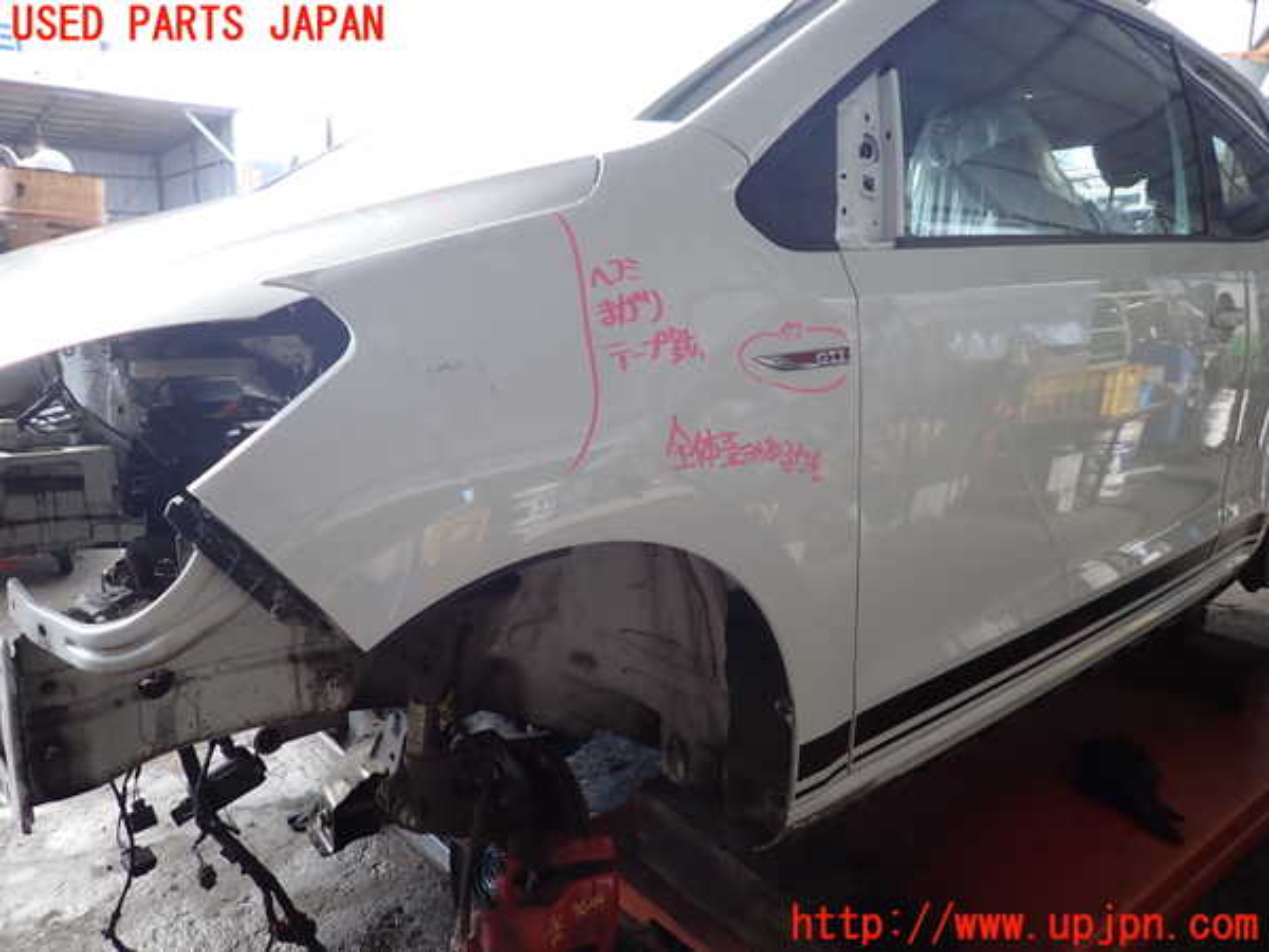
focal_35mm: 25
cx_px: 634
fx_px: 916
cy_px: 476
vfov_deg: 54.9
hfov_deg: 69.4
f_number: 2
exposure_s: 1/200
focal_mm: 4.5
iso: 100
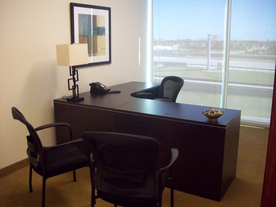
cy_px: 104
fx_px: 295
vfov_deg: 38.7
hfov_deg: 50.1
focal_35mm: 37
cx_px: 138
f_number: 2.8
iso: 247
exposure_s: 1/45
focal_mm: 6.2
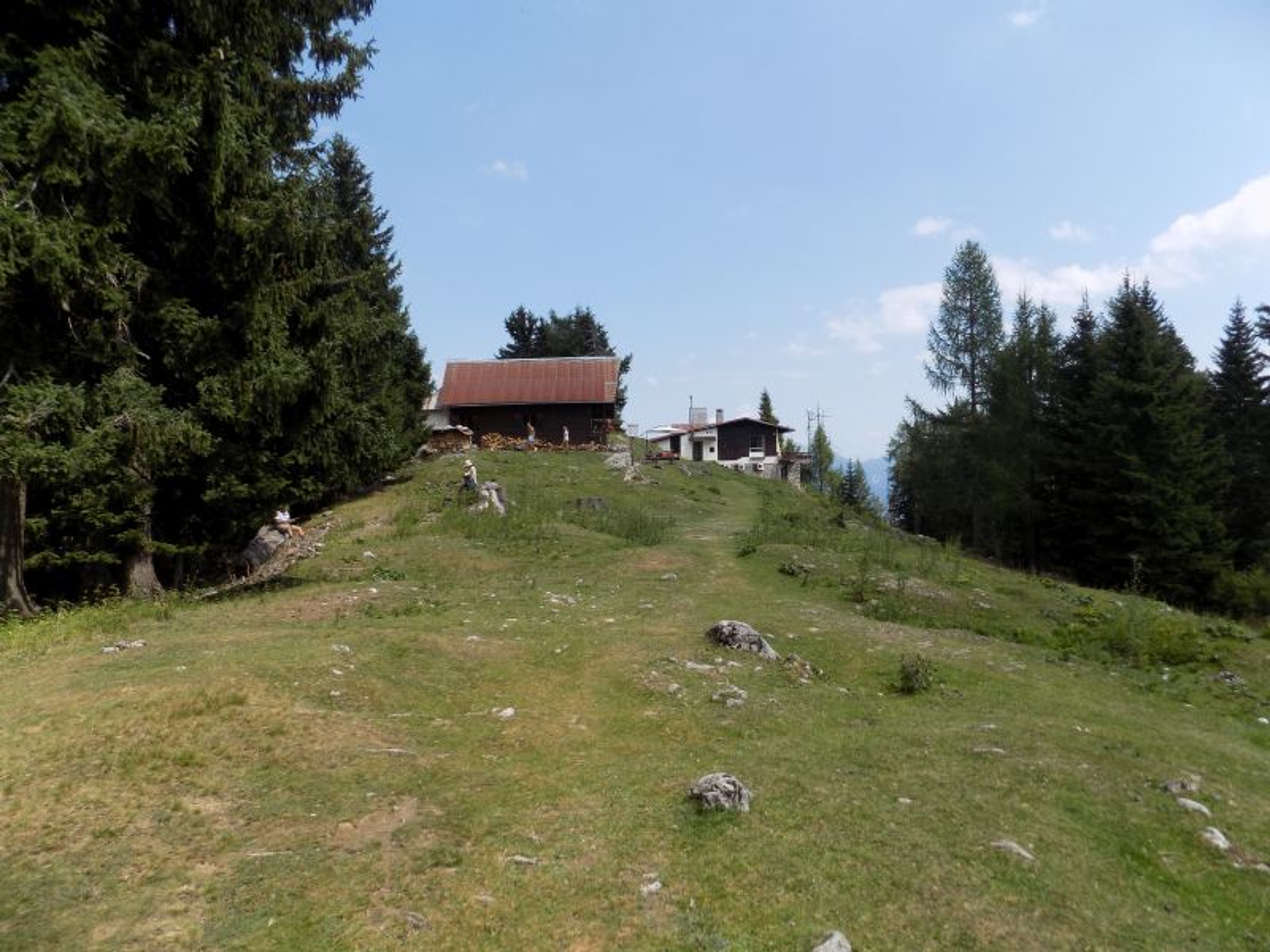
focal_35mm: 23
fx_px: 844
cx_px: 635
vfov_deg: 58.9
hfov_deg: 73.9
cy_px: 476
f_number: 3.1
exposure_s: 1/800
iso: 80
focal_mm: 4
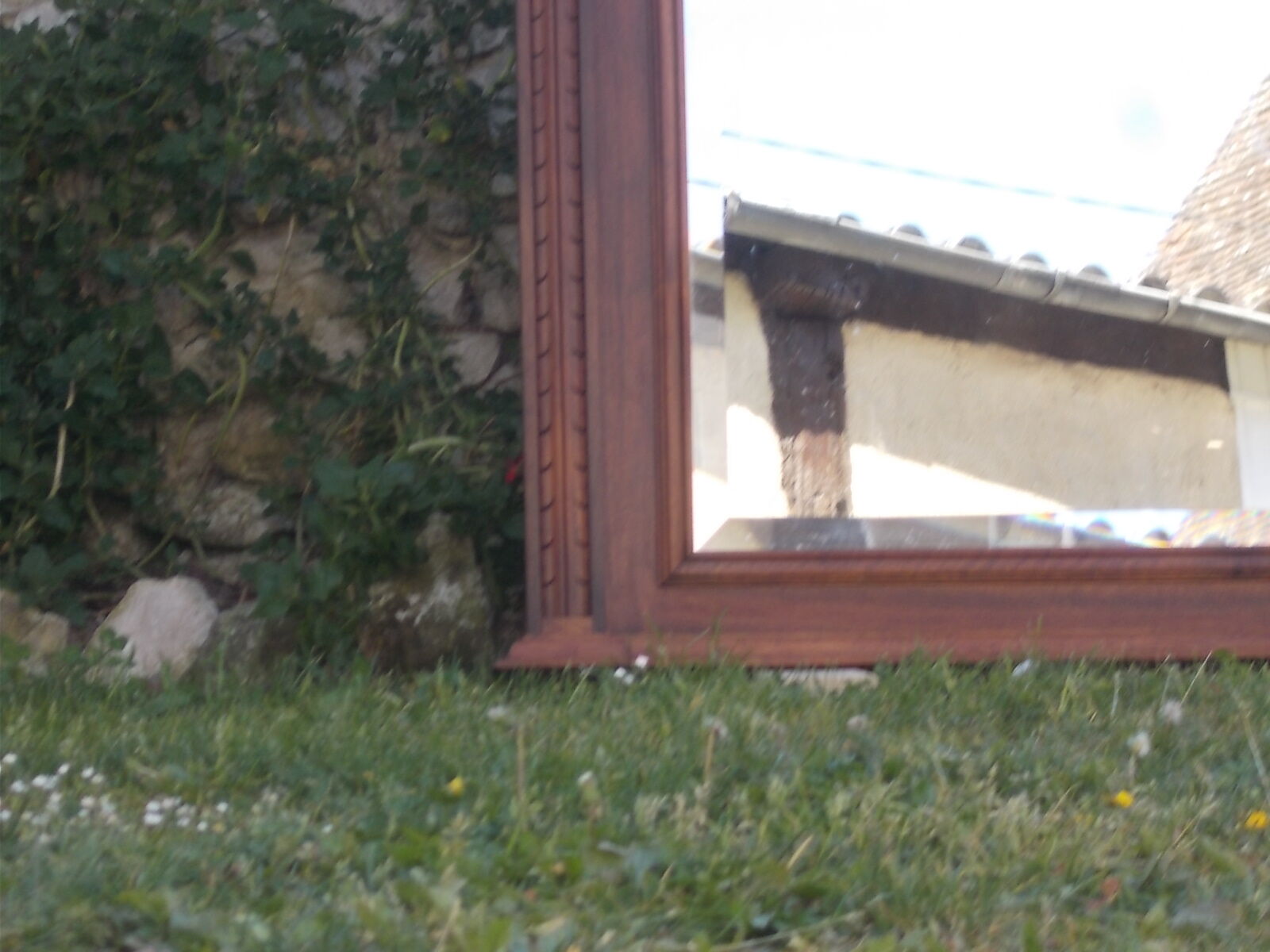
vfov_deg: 11.4
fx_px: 4769
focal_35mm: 130
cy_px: 476
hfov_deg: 15.2
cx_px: 635
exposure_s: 1/60
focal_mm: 23
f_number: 6.5
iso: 125
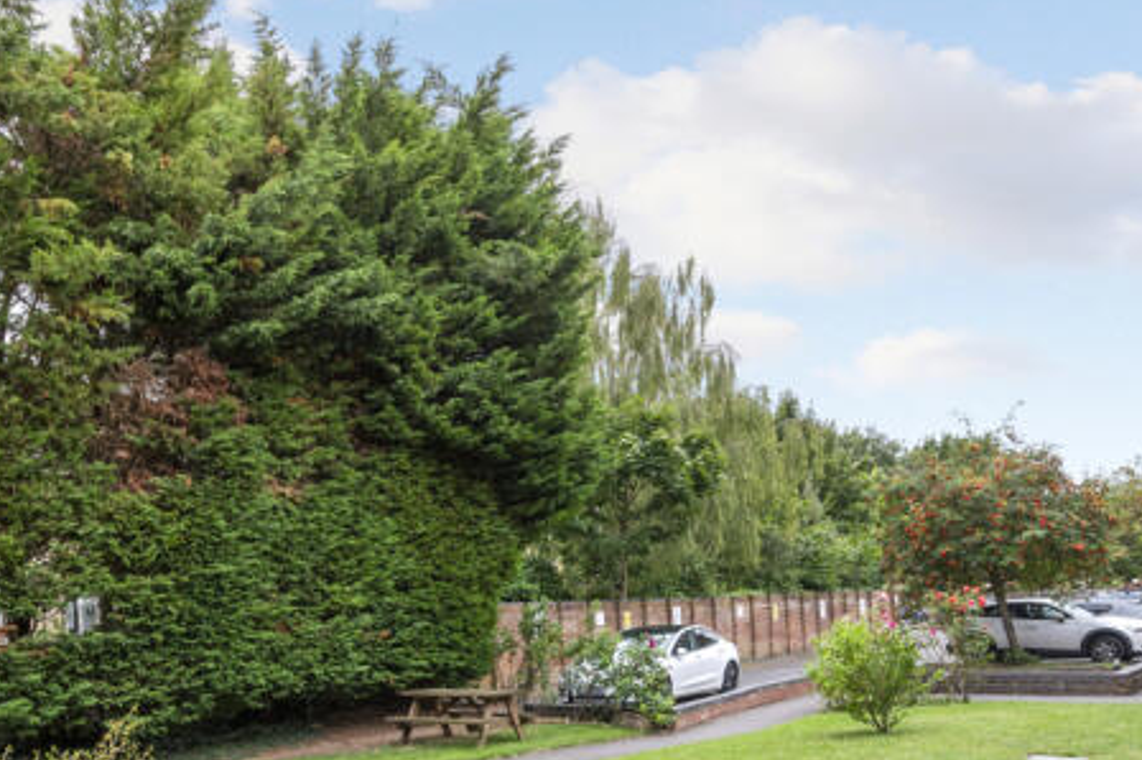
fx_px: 1014
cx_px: 375
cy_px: 613
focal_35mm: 32
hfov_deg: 57.4
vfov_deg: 39.4
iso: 400
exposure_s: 1/200
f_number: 8
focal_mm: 14
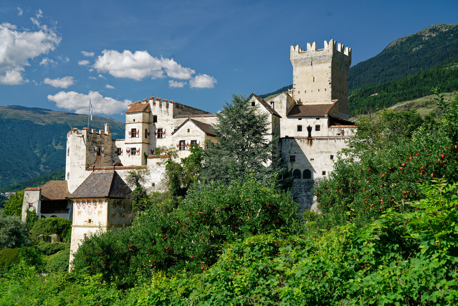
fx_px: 674
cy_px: 153
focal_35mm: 53
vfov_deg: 25.5
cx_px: 229
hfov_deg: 37.5
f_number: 8
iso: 200
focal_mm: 53
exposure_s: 1/200
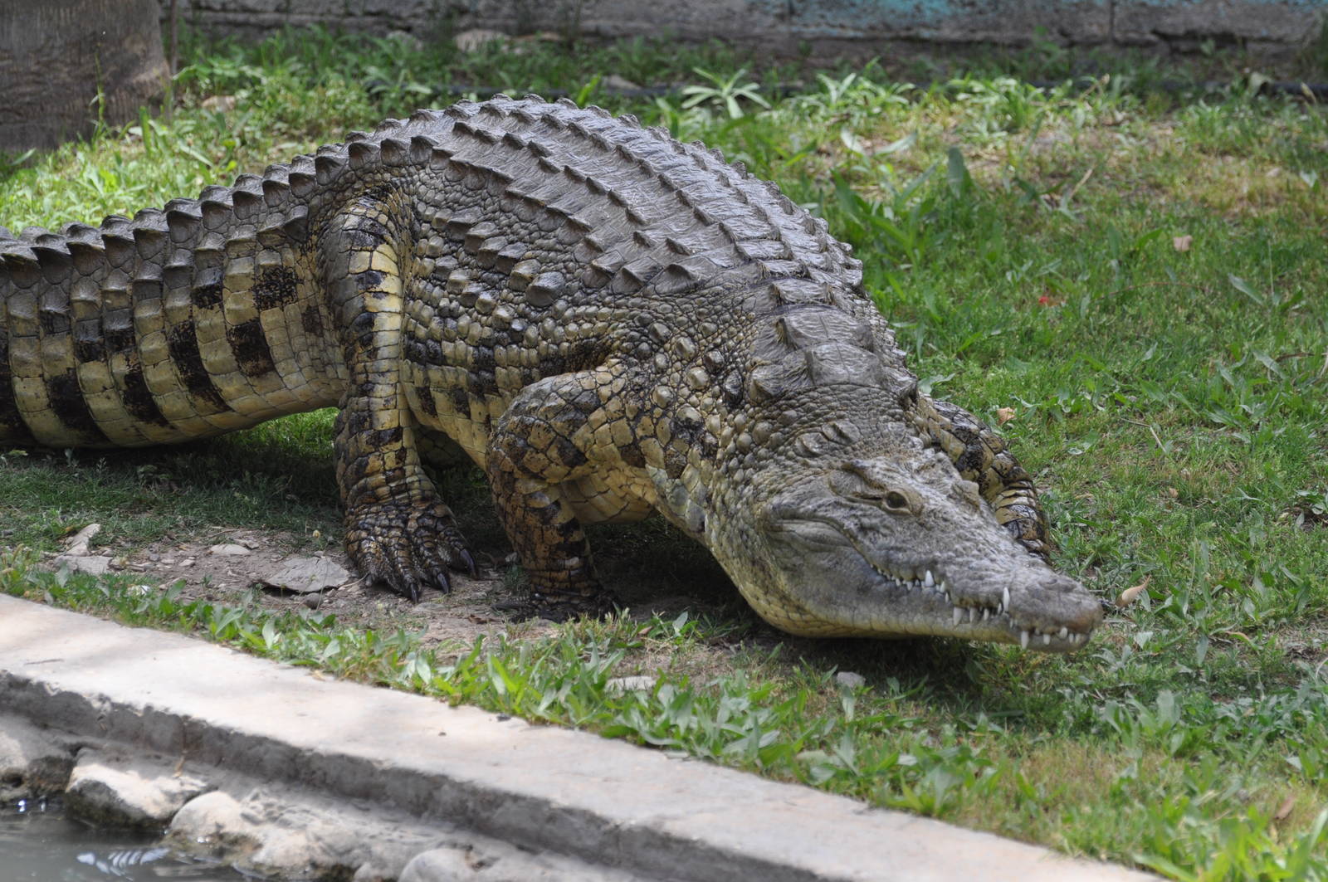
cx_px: 664
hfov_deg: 7.1
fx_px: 10778
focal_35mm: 292
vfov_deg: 4.7
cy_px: 441
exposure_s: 1/1000
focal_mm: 195
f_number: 5.3
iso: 450
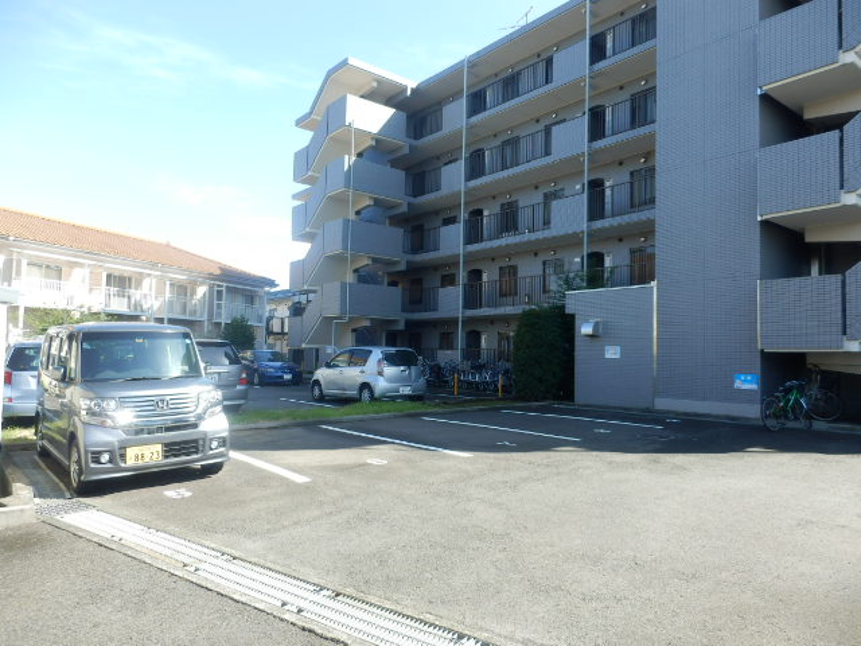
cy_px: 323
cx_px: 430
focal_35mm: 24
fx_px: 597
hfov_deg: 71.6
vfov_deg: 56.8
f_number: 3
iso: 80
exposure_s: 1/320
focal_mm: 4.2
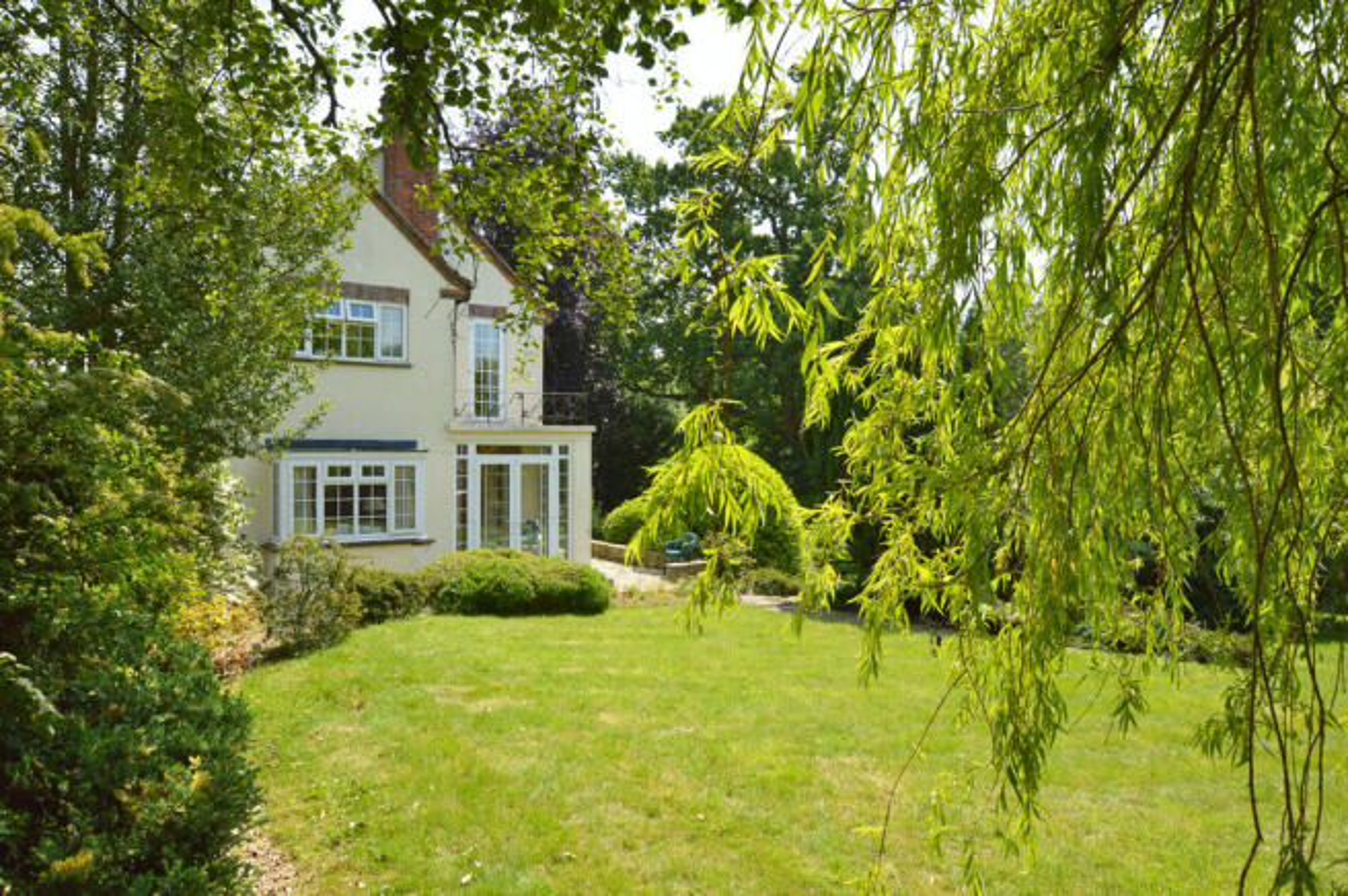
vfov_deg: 56.0
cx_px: 674
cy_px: 448
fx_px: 842
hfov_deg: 77.4
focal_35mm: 22
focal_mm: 15
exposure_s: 1/320
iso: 200
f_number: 8
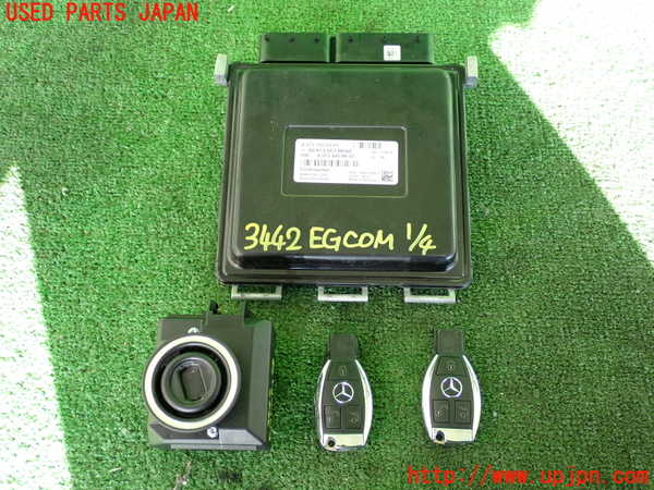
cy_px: 245
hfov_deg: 49.0
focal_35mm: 38
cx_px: 327
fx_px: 718
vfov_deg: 37.7
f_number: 2.7
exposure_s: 1/125
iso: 250
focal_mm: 6.83
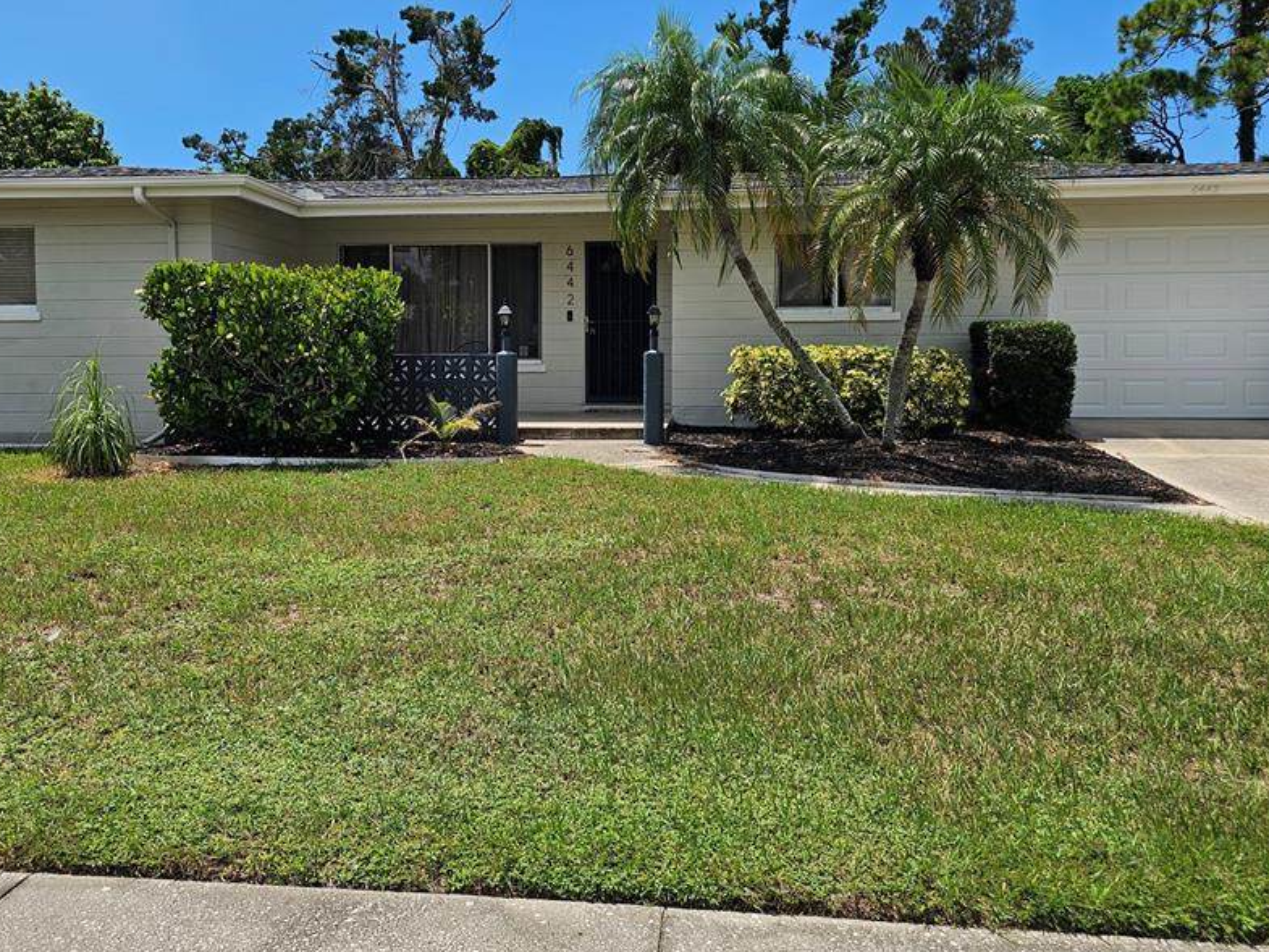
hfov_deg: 59.9
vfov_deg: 46.6
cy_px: 386
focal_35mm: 30
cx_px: 595
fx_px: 1100
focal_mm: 6.3
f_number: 1.7
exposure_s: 1/1142
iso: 10
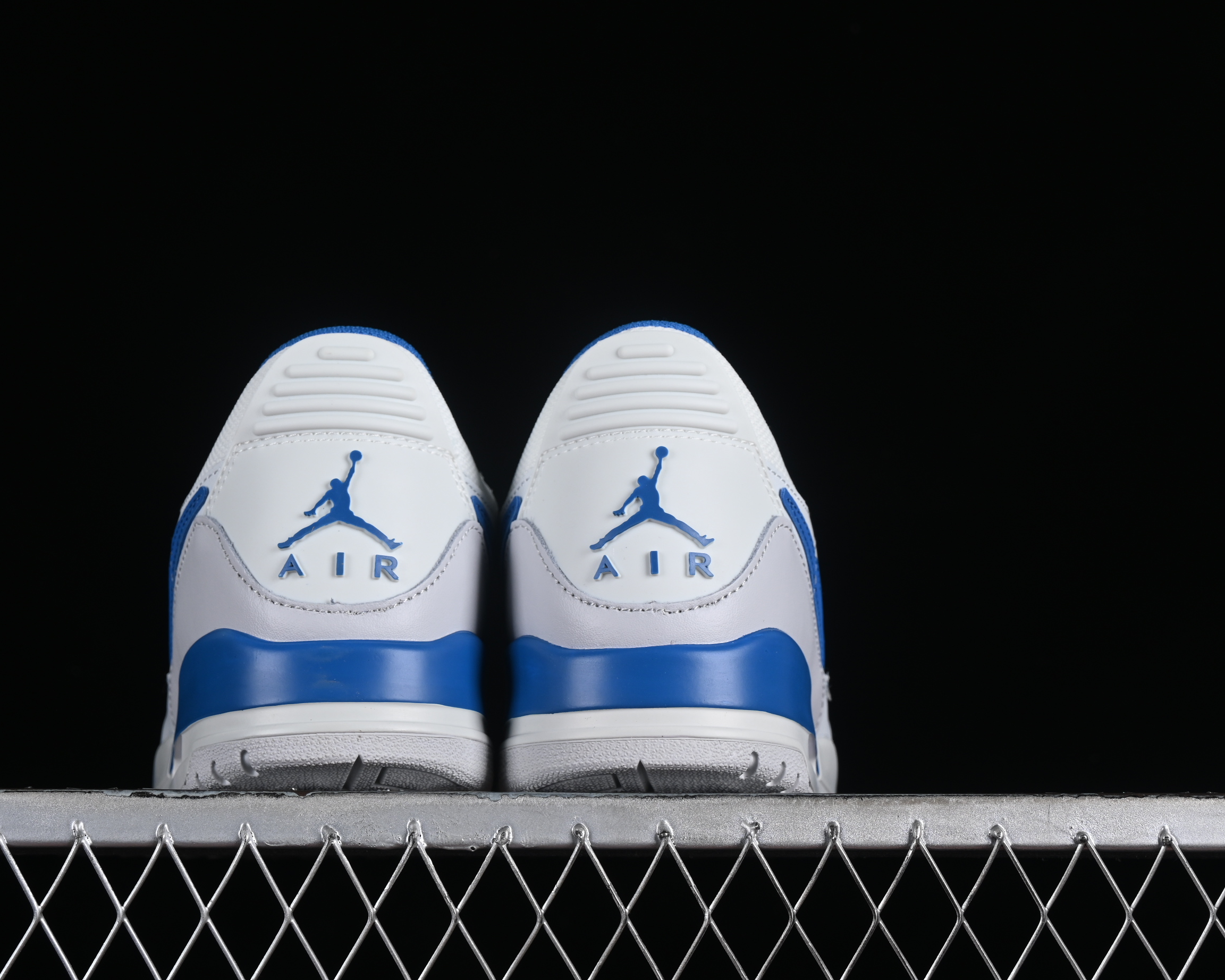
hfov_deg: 22.4
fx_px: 3082
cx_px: 491
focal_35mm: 85
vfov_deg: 18.1
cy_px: 488
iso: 160
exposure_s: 1/100
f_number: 8
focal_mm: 50
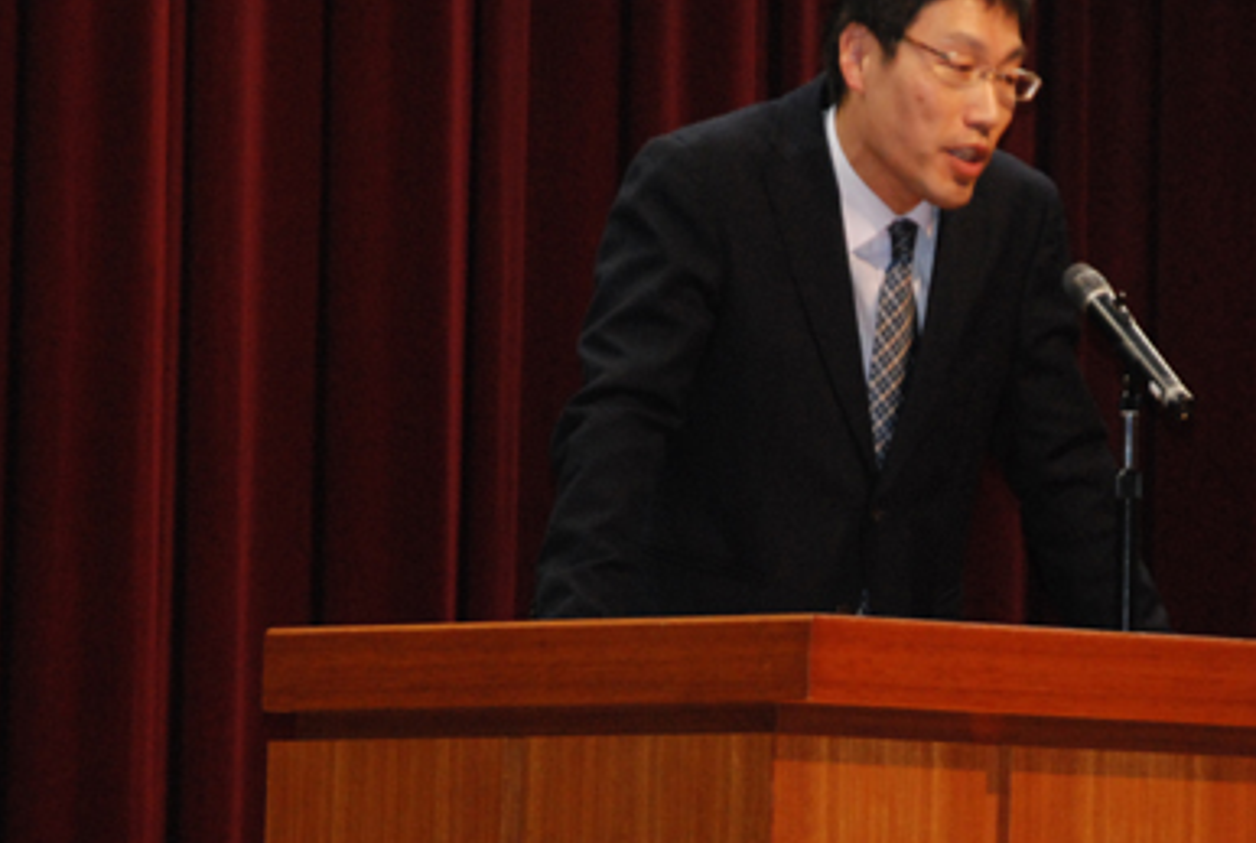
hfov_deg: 6.8
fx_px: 10592
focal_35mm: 303
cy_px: 436
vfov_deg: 4.6
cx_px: 963
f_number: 6
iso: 1600
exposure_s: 1/60
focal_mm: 130
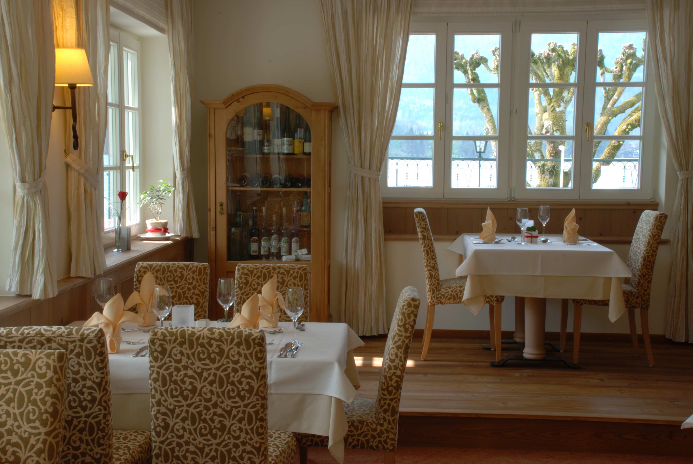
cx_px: 346
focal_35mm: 52
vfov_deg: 25.8
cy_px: 232
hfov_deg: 37.8
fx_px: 1012
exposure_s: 1/1.3
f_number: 27
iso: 100
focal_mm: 35
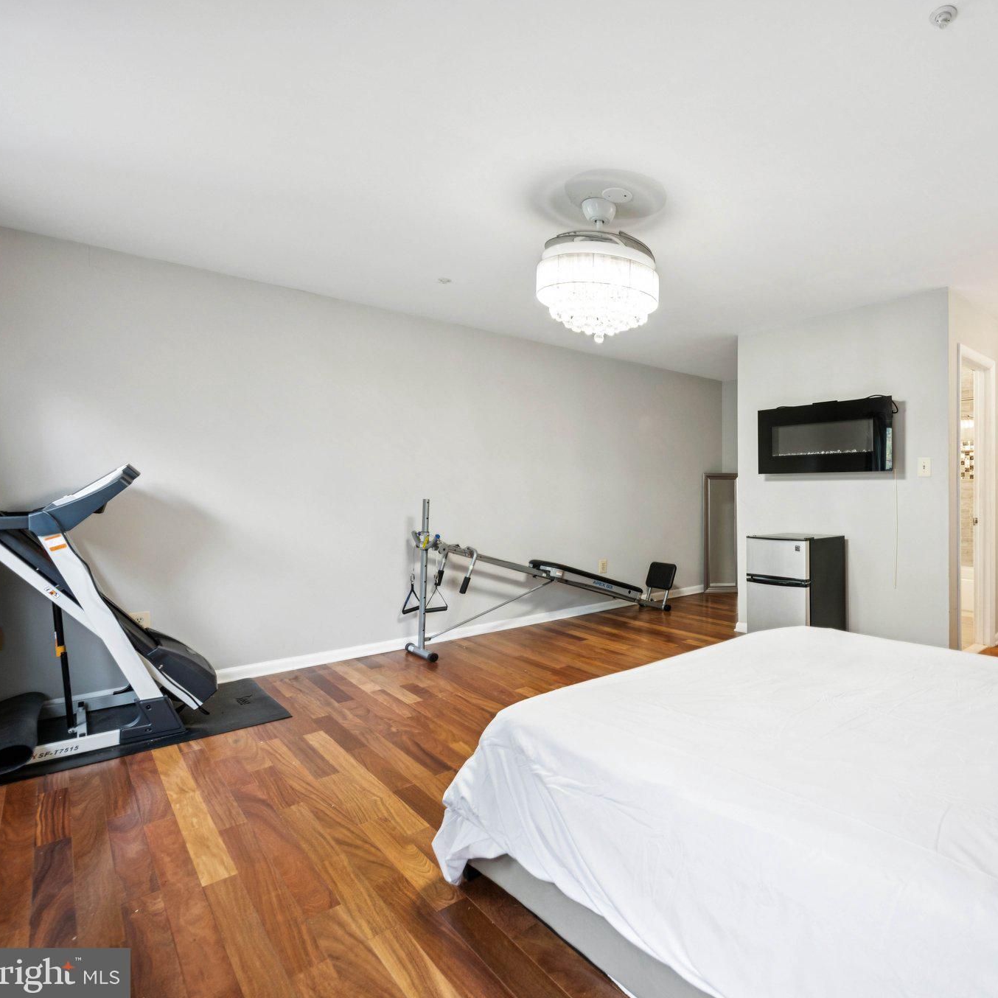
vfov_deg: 80.7
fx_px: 587
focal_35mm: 18
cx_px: 722
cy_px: 499
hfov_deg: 76.1
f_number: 7.1
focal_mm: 14
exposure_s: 1/13
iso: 400
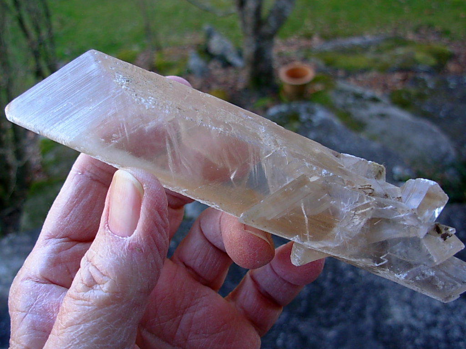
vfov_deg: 37.7
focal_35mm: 38
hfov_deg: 49.0
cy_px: 174
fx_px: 512
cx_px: 233
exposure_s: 1/65.9
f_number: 2.9
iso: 50
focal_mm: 6.3
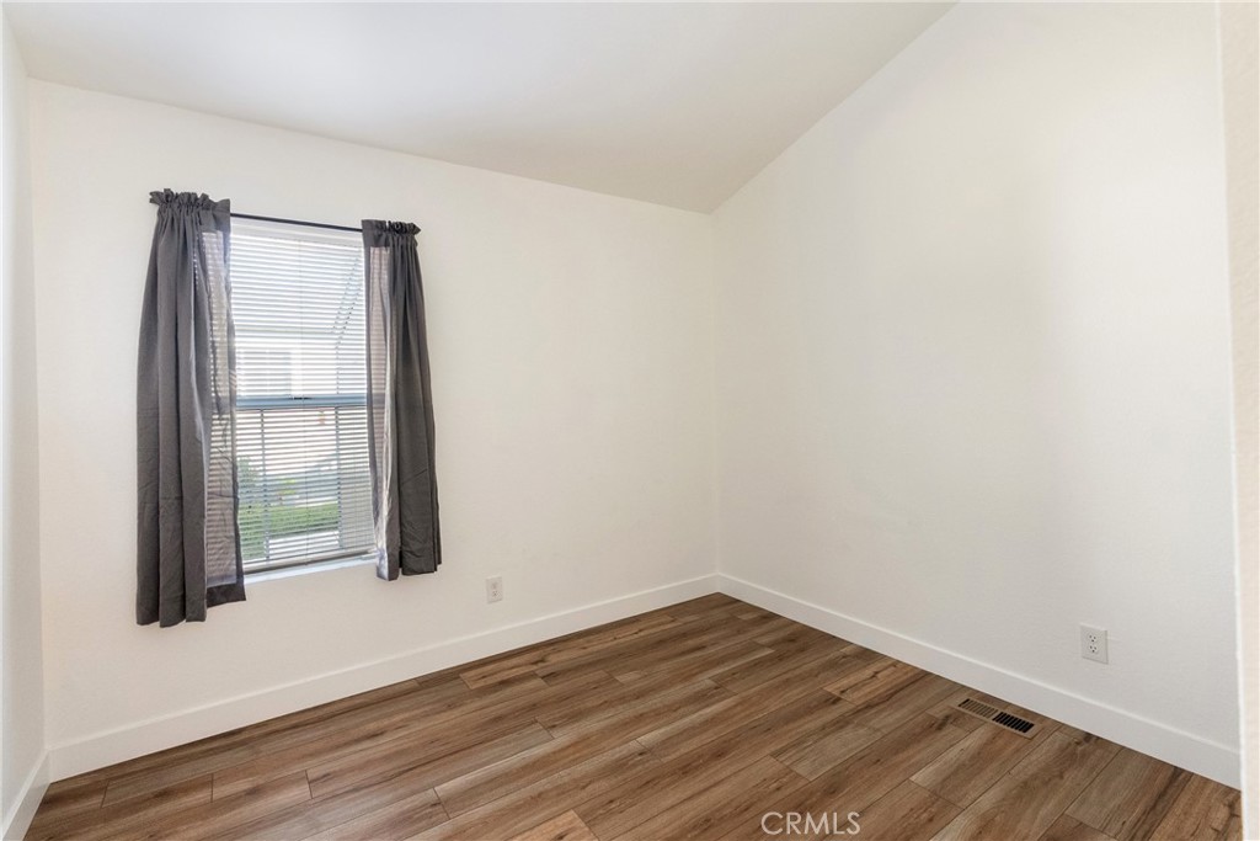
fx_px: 560
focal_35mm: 16
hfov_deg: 96.7
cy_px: 420
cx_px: 630
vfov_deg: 73.8
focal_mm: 16
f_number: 8
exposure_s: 1/8
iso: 6400
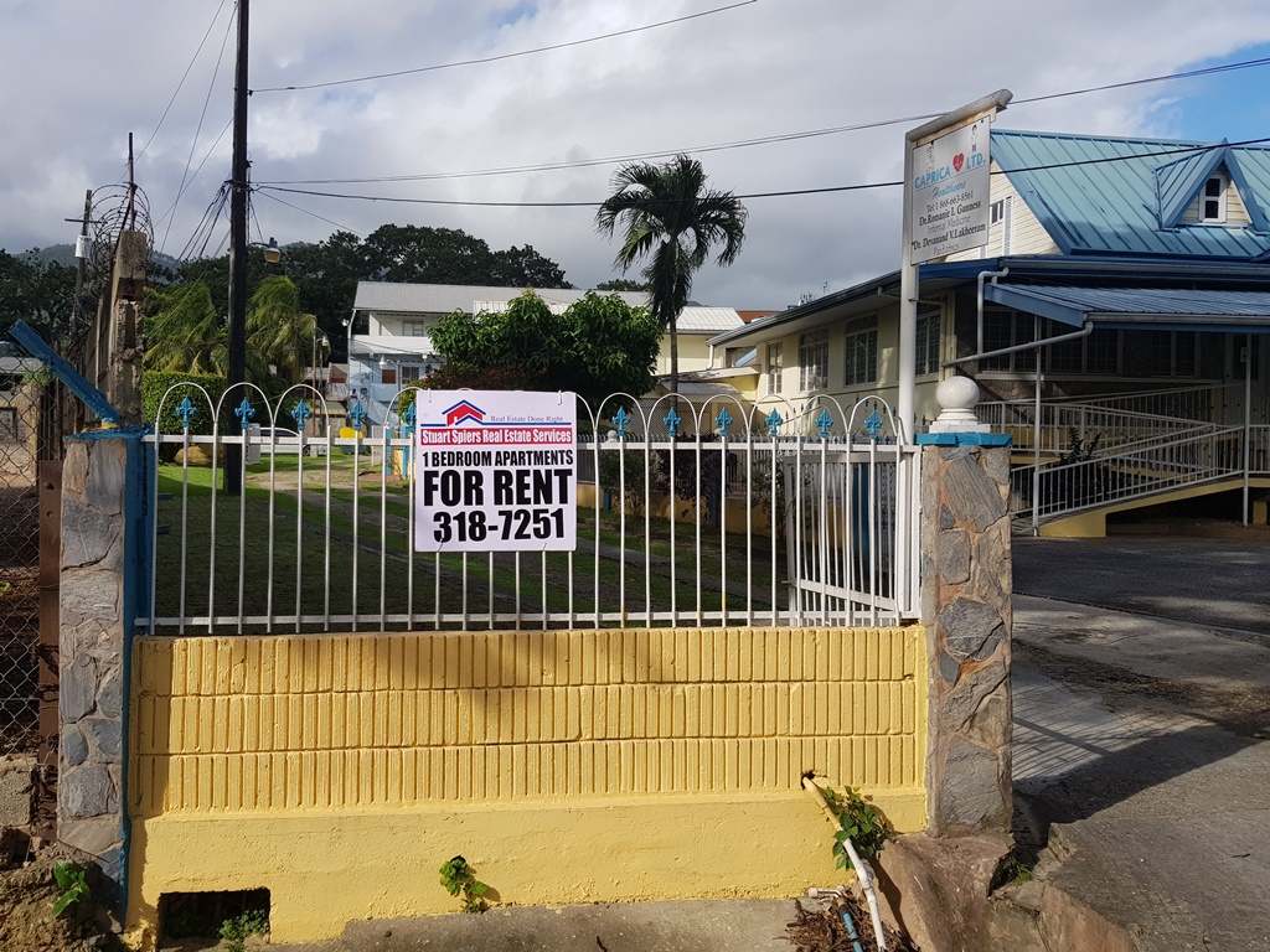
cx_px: 635
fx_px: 954
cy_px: 476
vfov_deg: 53.1
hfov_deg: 67.3
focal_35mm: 26
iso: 40
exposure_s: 1/2376
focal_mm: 4.2
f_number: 1.7
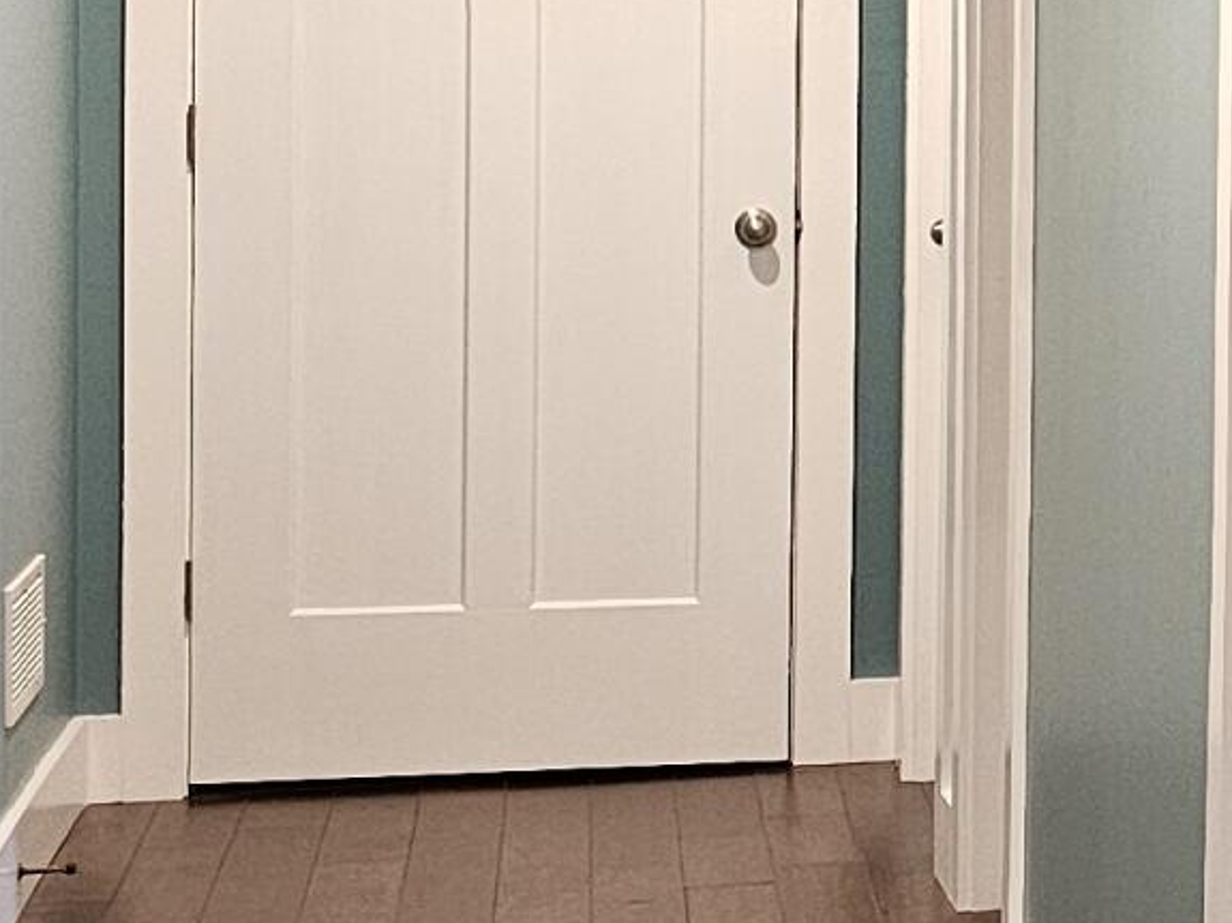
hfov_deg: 14.3
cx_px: 2303
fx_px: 4270
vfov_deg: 12.3
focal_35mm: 120
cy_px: 135
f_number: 1.7
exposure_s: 1/60
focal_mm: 6.3
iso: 640
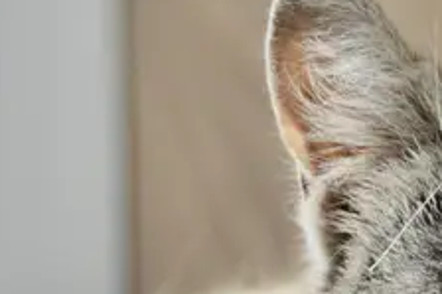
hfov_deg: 6.1
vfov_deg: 4.0
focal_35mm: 337
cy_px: 528
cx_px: 618
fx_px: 4134
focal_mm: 40
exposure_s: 1/60
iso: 720
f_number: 5
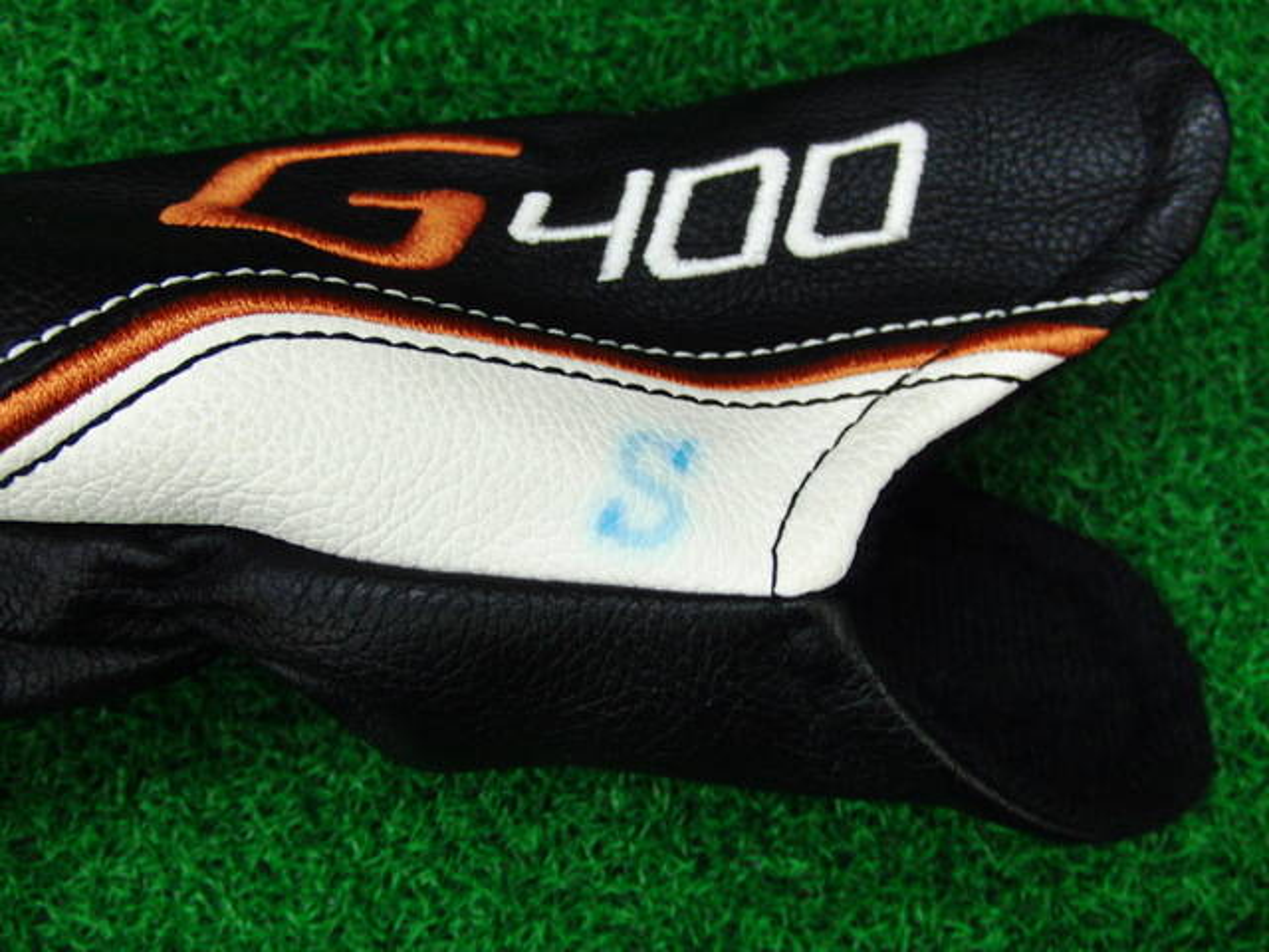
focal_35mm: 37
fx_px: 1356
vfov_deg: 38.7
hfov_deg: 50.1
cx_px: 634
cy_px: 476
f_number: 3.6
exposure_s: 1/80
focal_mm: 6.42
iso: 320
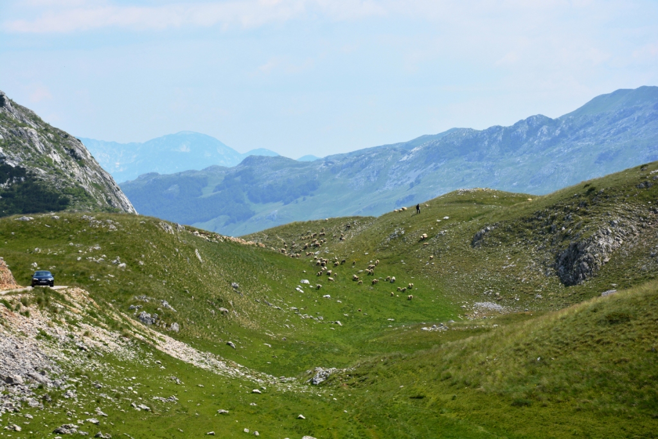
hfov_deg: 15.2
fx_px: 2468
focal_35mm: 135
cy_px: 220
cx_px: 329
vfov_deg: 10.2
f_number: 9
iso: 250
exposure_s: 1/500
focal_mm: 90
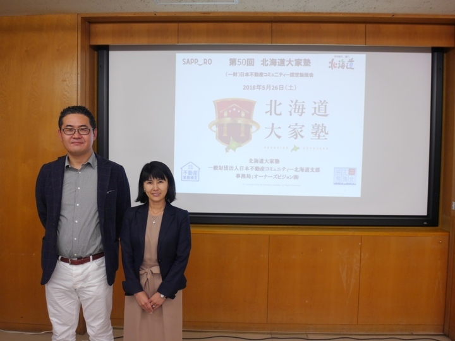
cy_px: 170
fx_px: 447
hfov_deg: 54.0
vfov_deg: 41.8
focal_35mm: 34
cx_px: 228
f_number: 4.2
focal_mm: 17
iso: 250
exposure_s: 1/60
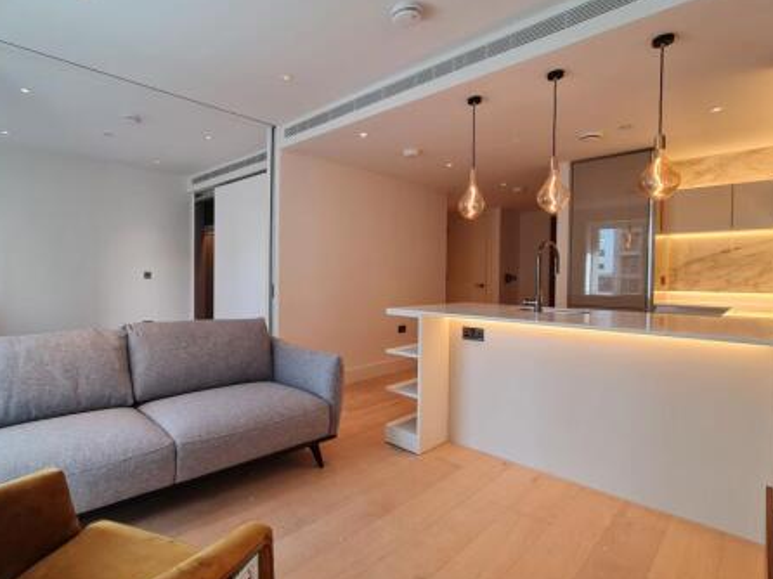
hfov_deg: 90.1
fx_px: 379
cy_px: 285
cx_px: 318
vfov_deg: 74.7
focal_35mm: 17
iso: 64
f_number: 2.2
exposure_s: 1/50
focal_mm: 2.2
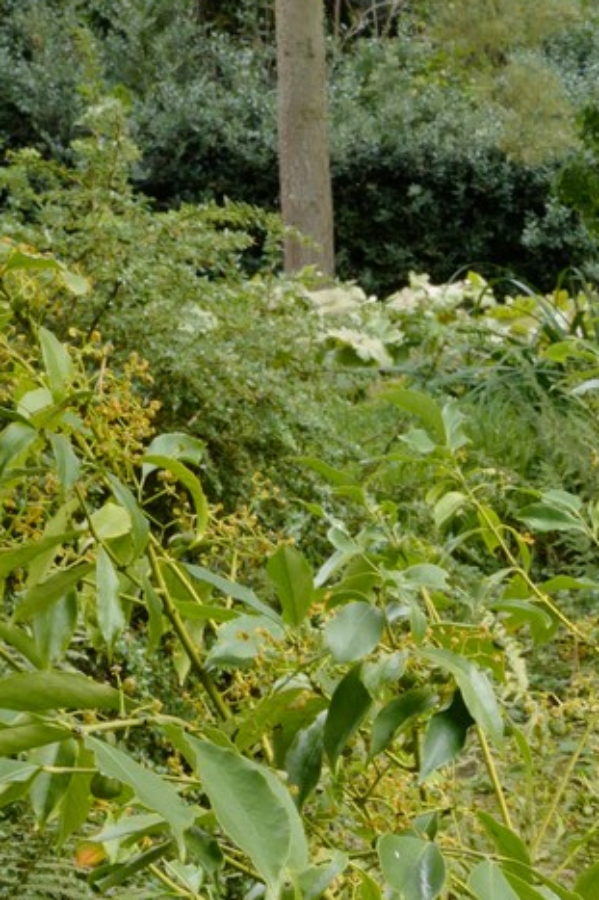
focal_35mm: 90
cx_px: 528
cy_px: 958
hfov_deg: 15.0
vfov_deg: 21.6
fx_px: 2248
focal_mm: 28
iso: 800
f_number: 16
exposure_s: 1/30
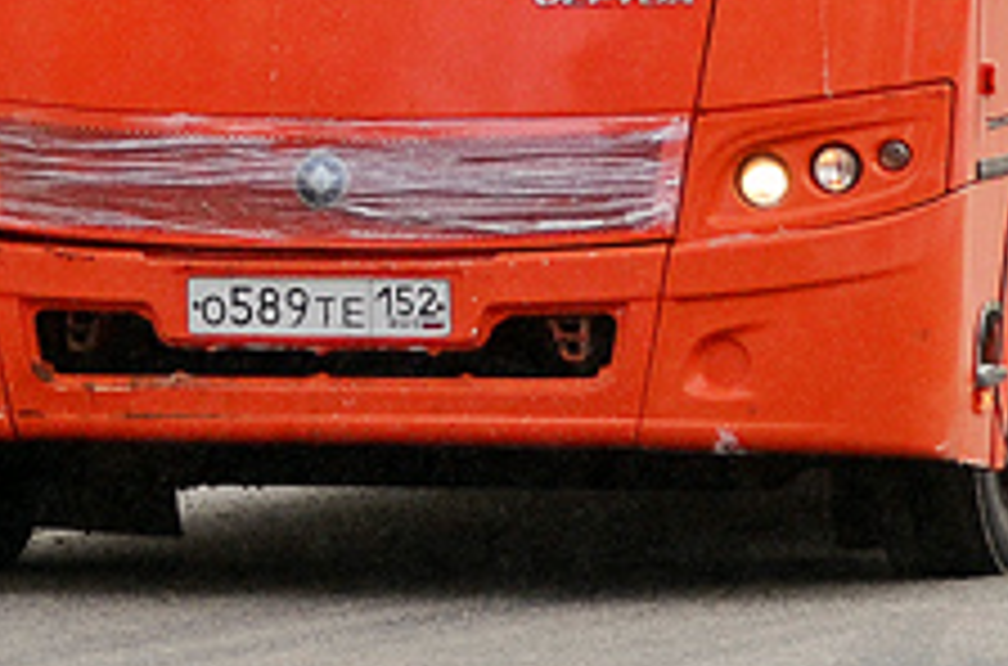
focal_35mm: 579
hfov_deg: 3.6
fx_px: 16166
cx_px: 392
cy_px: -655
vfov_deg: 2.4
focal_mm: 72
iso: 200
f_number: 4.5
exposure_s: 1/320
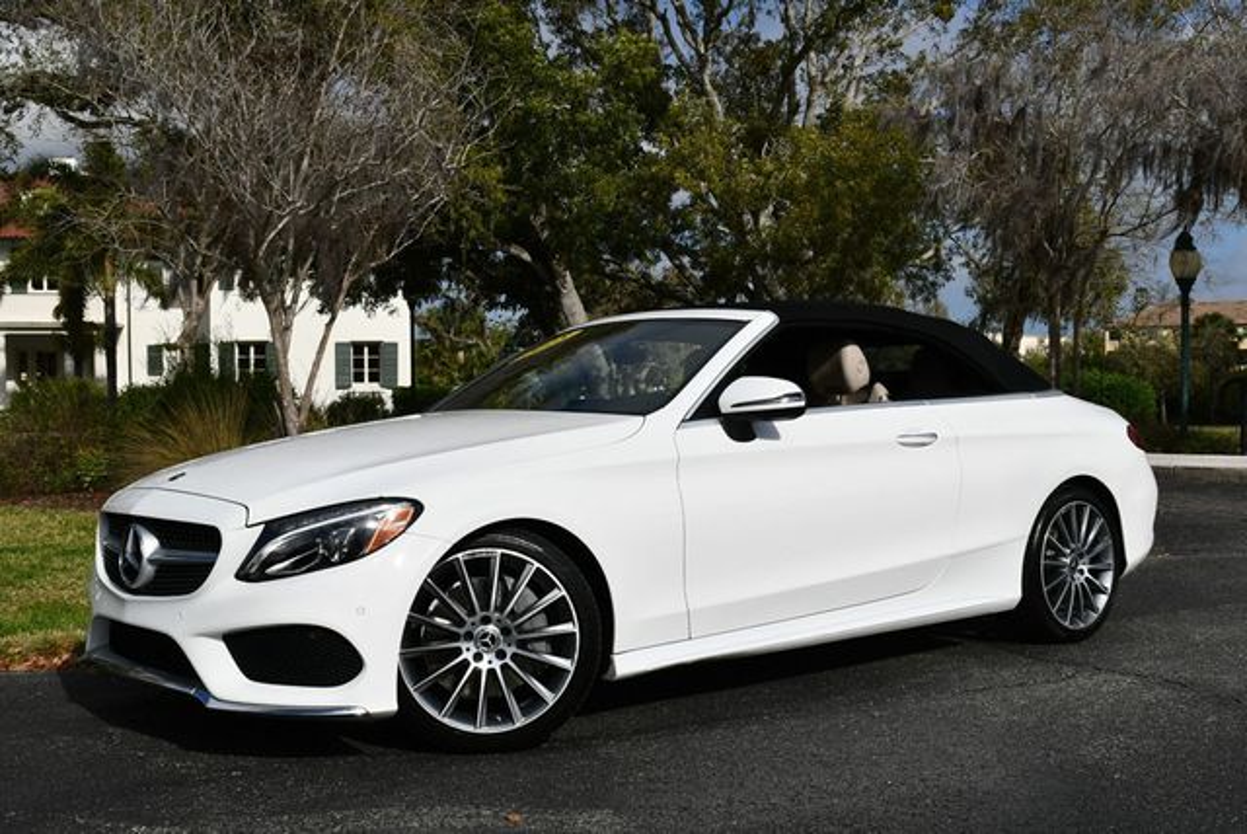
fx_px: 1525
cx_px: 624
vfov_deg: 30.6
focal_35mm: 44
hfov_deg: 44.5
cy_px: 417
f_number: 10
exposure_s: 1/400
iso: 100
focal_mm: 22
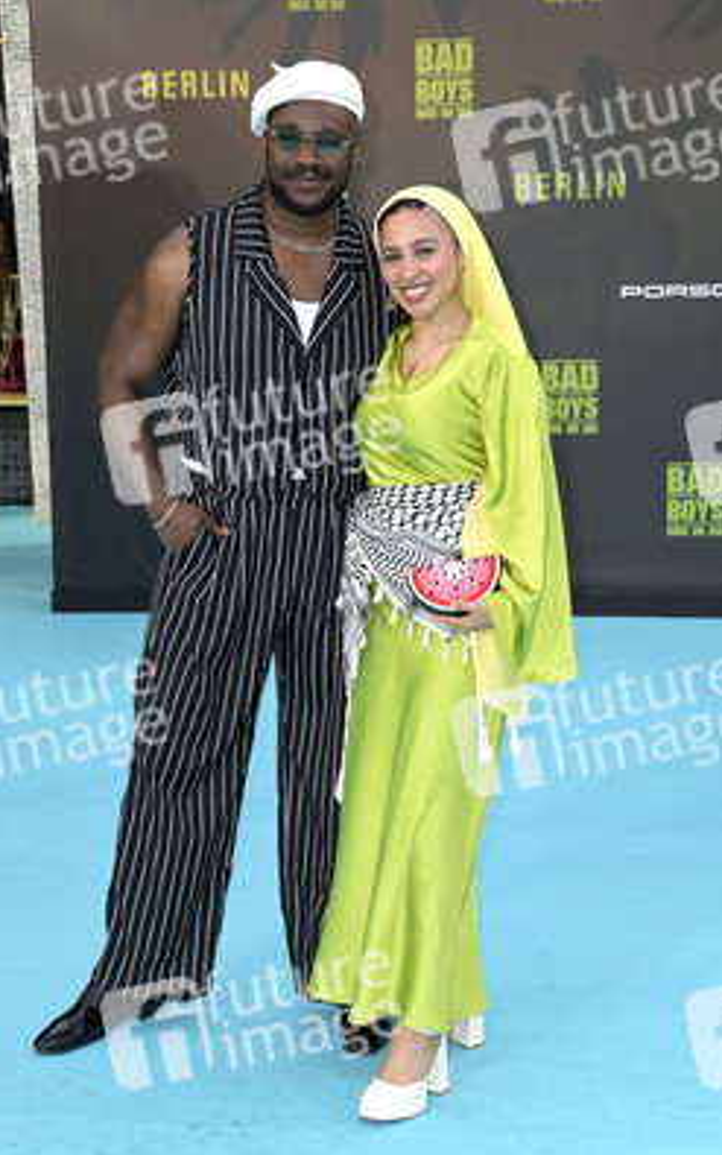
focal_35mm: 67
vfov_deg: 30.6
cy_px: 582
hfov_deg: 19.4
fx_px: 2109
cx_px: 336
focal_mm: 65
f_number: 5.6
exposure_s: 1/250
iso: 320
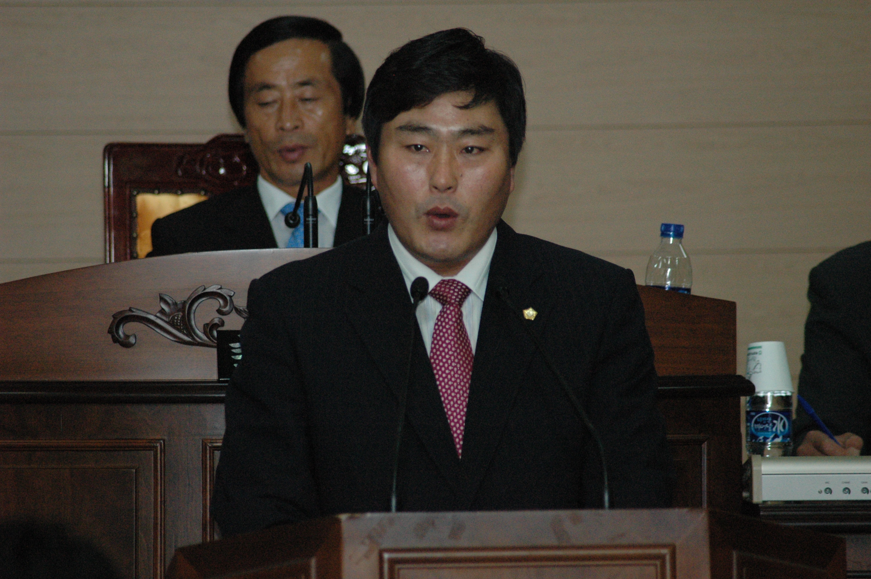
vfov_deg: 4.2
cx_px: 436
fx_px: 7977
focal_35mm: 330
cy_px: 290
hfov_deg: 6.2
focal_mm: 220
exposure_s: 1/400
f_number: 5
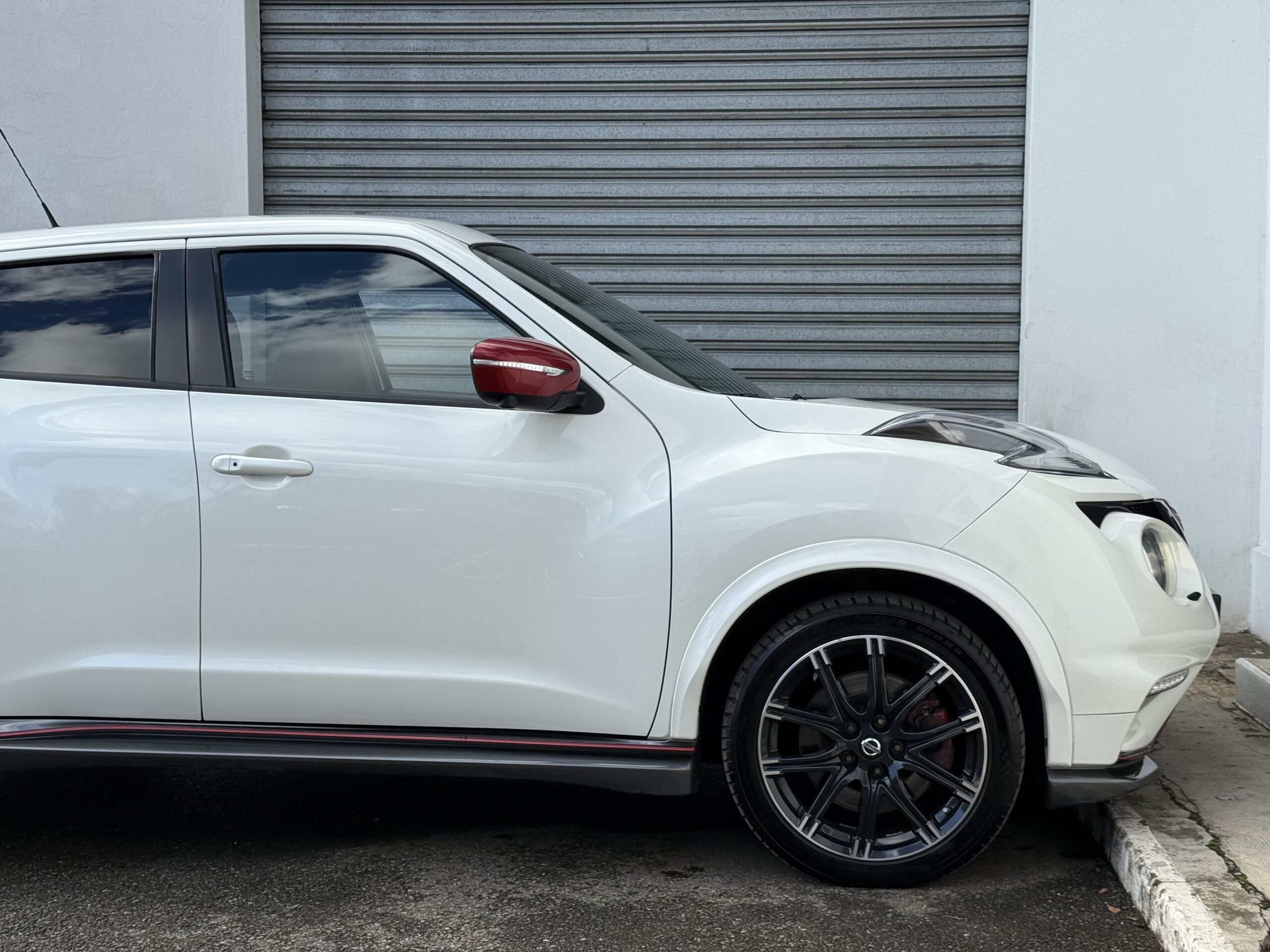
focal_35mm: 48
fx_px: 1761
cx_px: 635
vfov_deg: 30.3
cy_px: 476
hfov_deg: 39.7
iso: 64
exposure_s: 1/2033
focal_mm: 6.76
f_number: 1.78
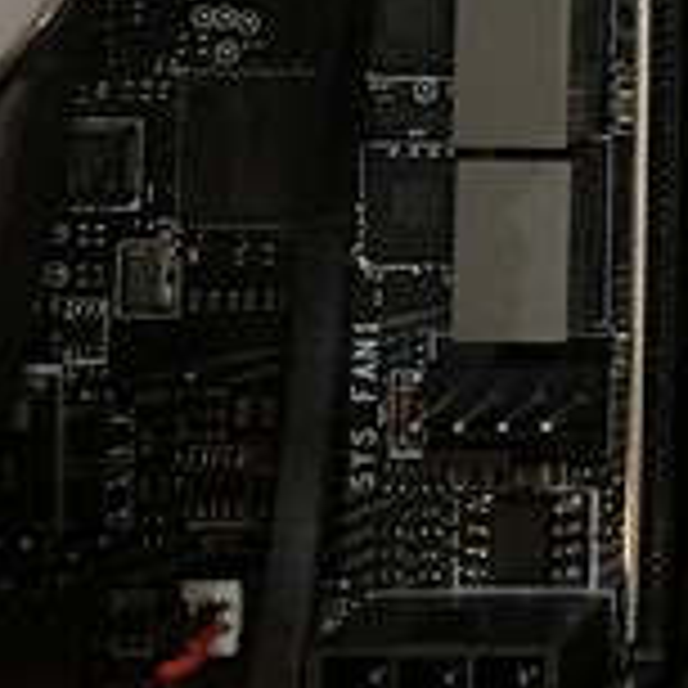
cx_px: 1502
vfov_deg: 9.8
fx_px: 3868
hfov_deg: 9.3
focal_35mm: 172
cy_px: -382
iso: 100
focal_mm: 4.15
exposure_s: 1/10
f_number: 2.2
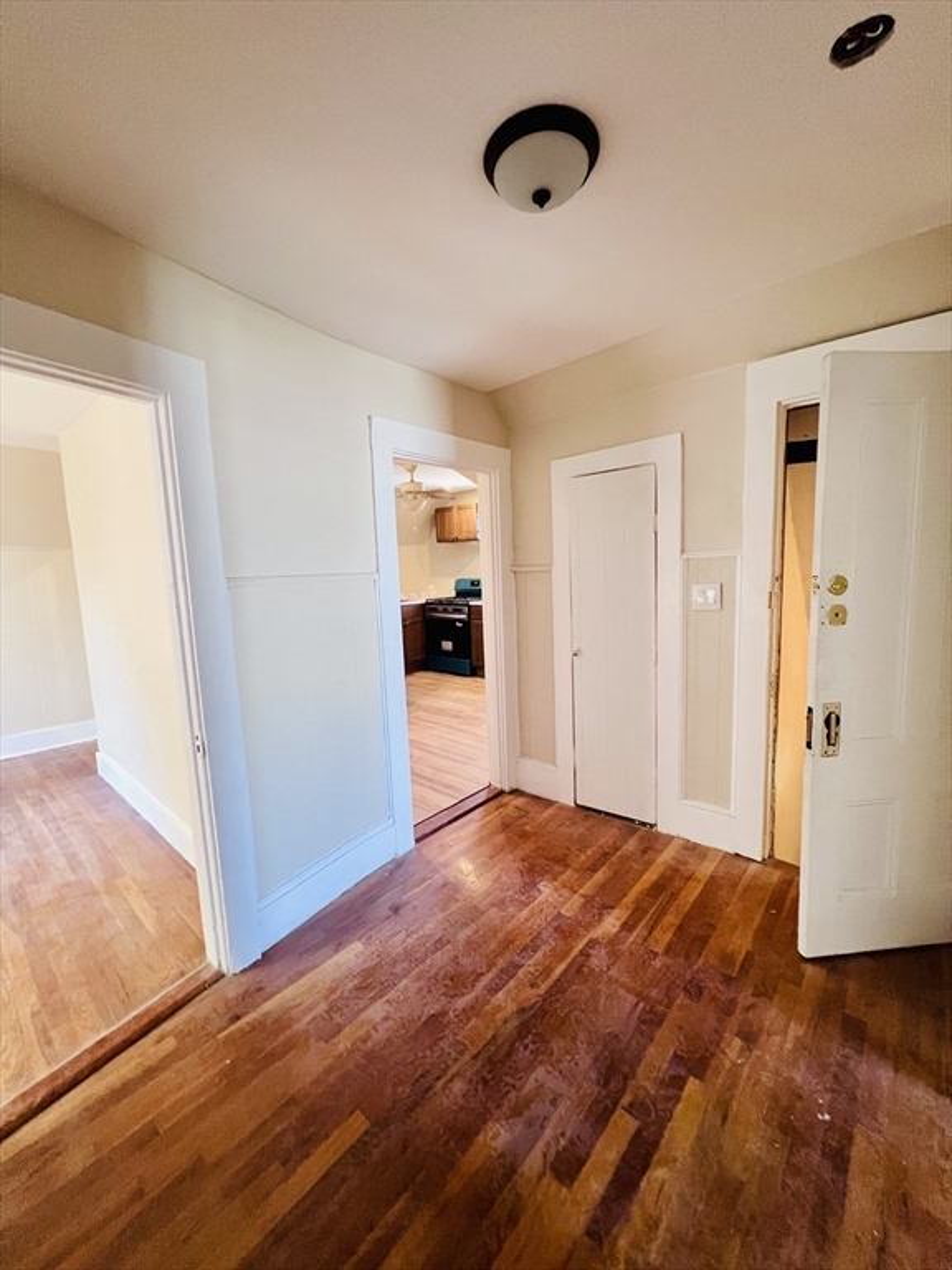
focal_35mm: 13
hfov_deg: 89.9
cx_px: 476
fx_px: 477
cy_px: 635
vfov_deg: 106.2
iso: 250
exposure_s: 1/60
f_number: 1.8
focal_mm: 1.57
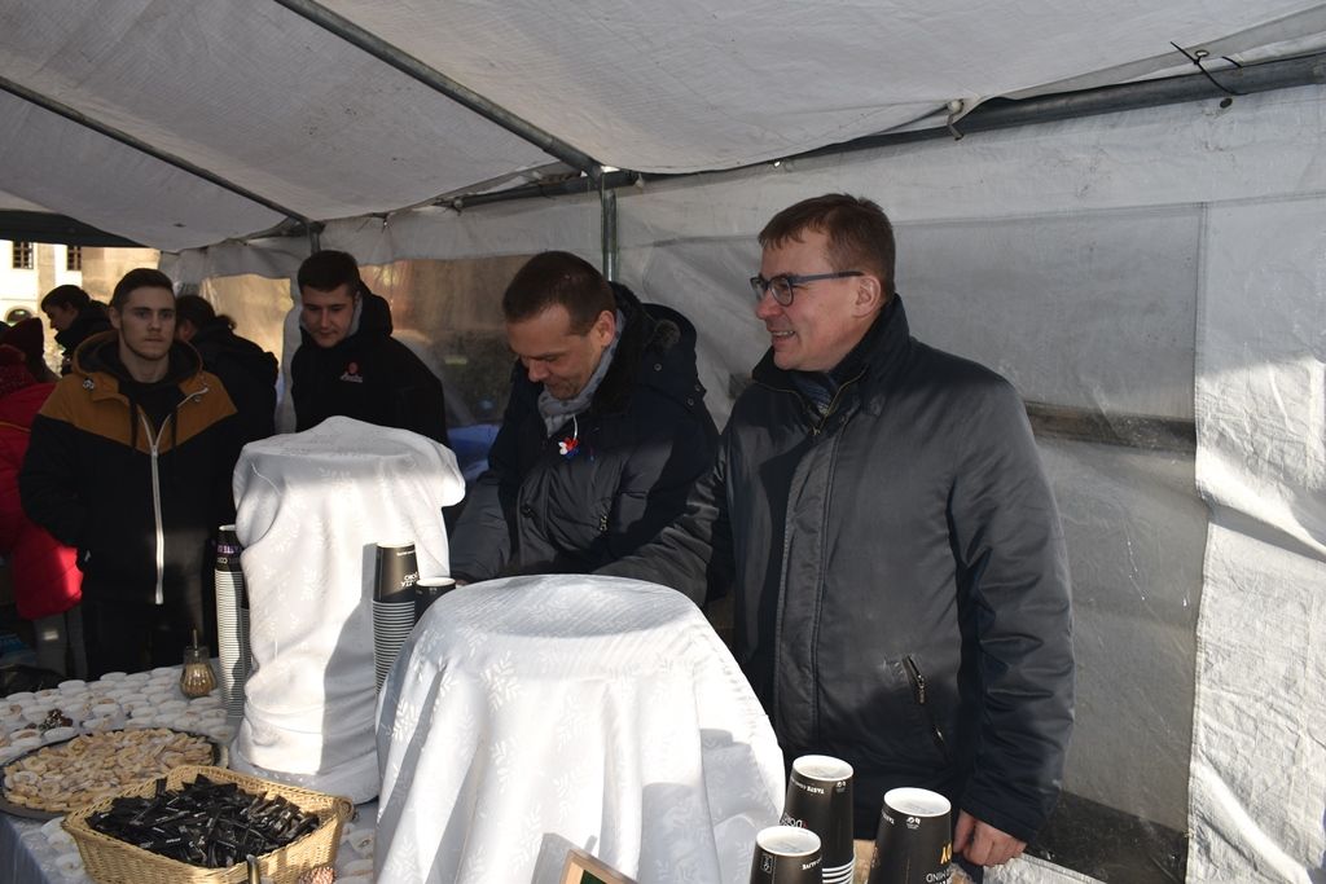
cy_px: 442
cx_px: 663
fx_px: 1105
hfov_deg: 61.9
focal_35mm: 30
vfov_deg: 43.6
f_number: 7.1
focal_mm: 20
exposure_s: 1/200
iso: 100
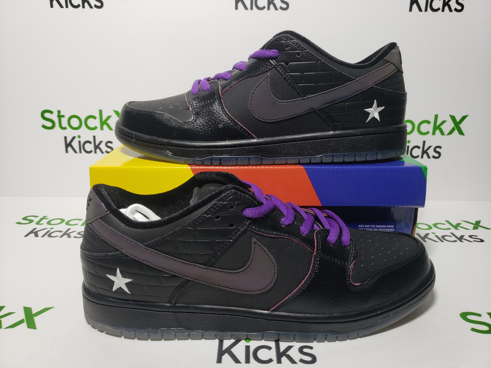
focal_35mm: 26
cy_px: 184
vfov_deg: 53.1
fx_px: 369
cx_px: 246
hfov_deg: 67.3
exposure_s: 1/301
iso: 50
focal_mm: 4.3
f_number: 1.5
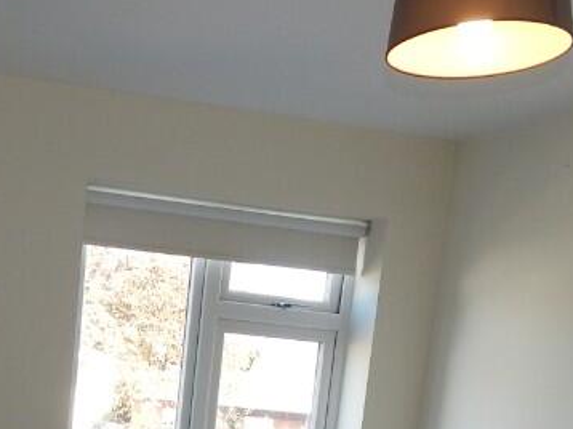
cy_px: 575
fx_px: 1042
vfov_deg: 20.9
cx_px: 109
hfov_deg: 30.0
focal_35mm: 63
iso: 125
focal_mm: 4
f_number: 3
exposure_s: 1/80
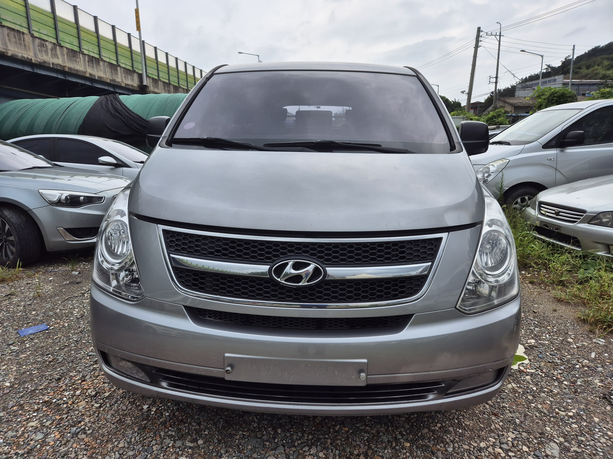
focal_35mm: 23
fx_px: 407
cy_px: 230
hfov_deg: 73.9
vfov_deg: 58.9
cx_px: 306
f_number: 1.8
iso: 25
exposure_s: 1/1128
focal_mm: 5.4
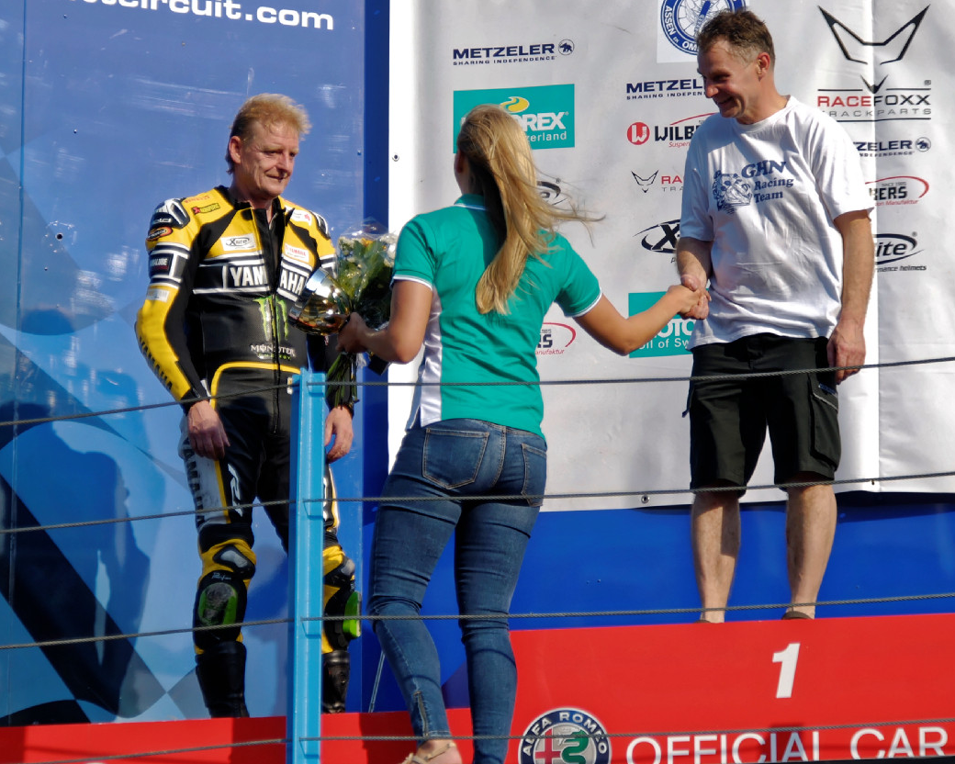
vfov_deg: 9.1
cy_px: 385
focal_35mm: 170
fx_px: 4805
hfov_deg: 11.4
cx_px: 490
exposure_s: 1/400
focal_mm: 98
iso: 100
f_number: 5.6
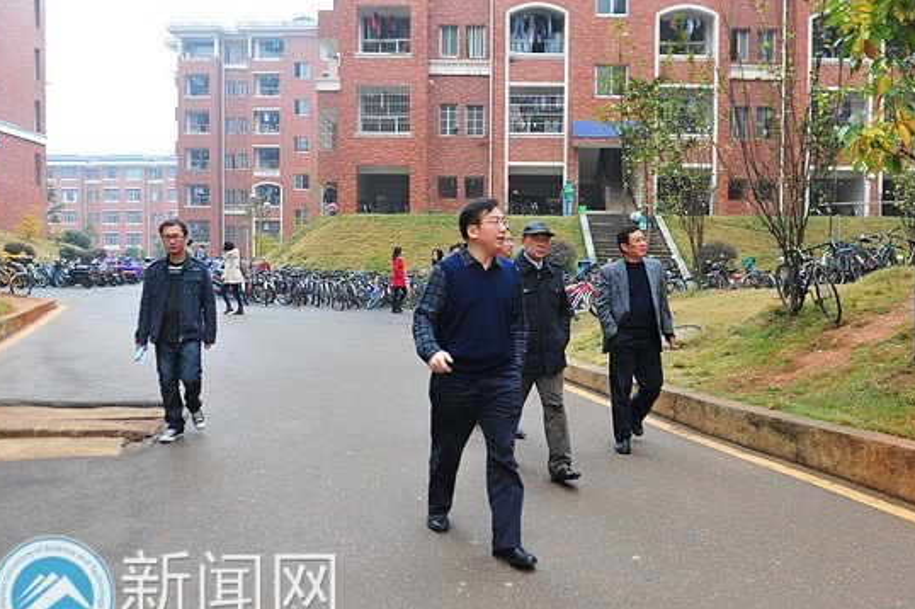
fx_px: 737
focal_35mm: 29
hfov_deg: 63.6
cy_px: 338
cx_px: 490
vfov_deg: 44.8
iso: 400
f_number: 4
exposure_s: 1/250
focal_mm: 26
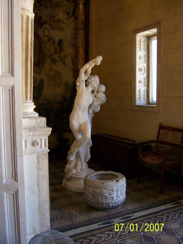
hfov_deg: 39.6
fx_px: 254
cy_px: 122
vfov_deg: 51.4
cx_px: 92
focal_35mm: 36
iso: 160
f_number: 2.8
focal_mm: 6
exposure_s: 1/8
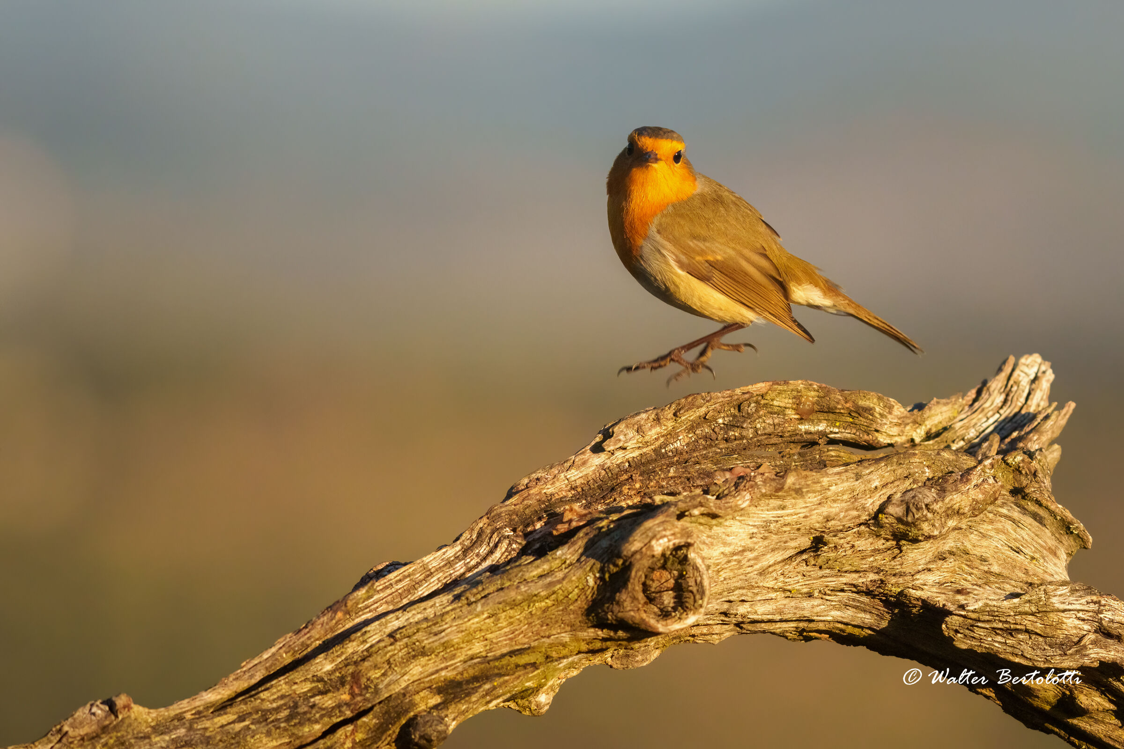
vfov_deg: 4.0
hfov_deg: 6.0
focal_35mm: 344
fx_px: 10740
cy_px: 374
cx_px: 562
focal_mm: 344
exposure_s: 1/2000
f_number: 6.3
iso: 2000
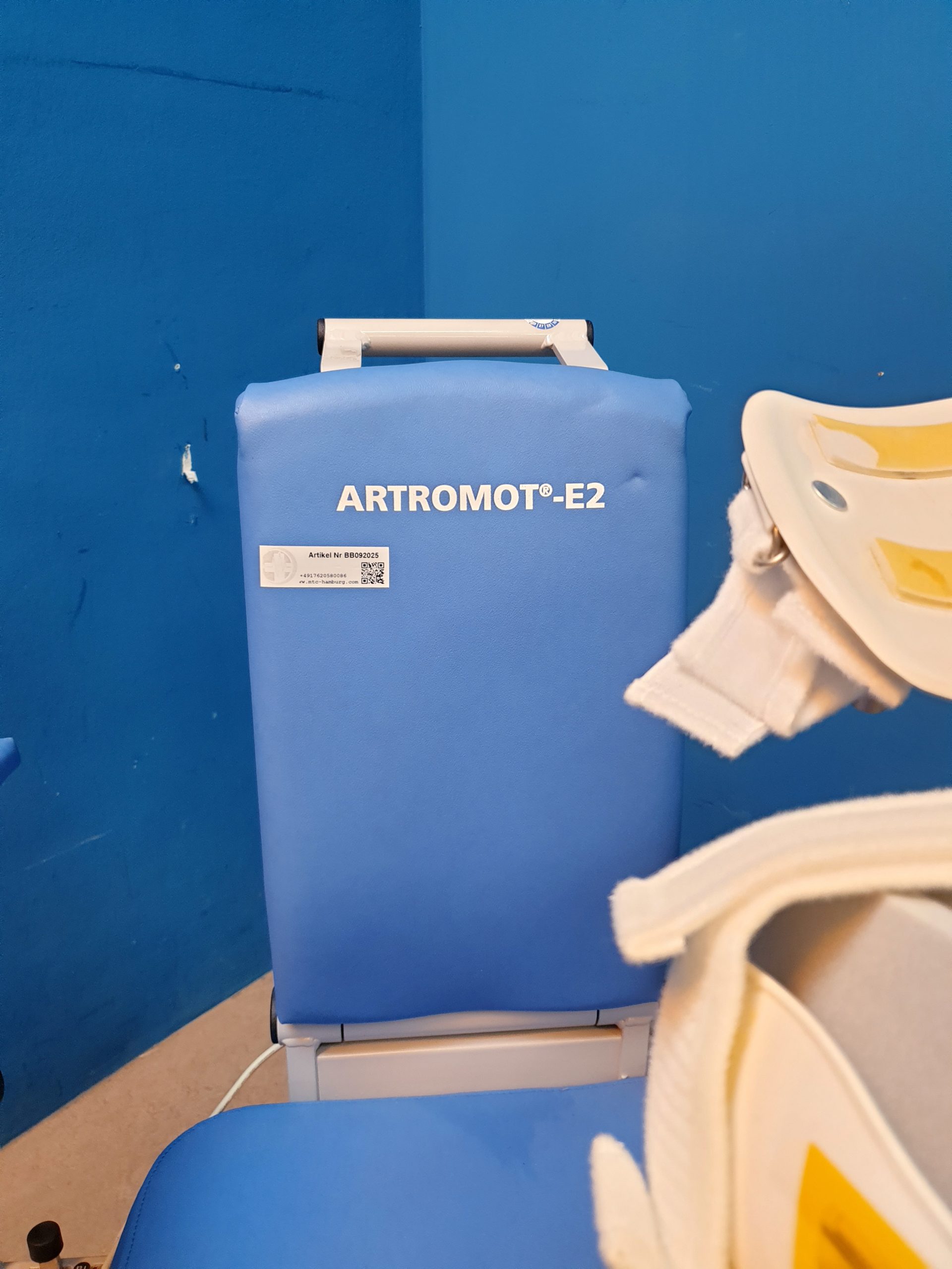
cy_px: 634
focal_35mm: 26
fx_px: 953
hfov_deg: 53.1
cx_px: 476
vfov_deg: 67.3
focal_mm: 4.3
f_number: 1.5
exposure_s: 1/50
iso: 125
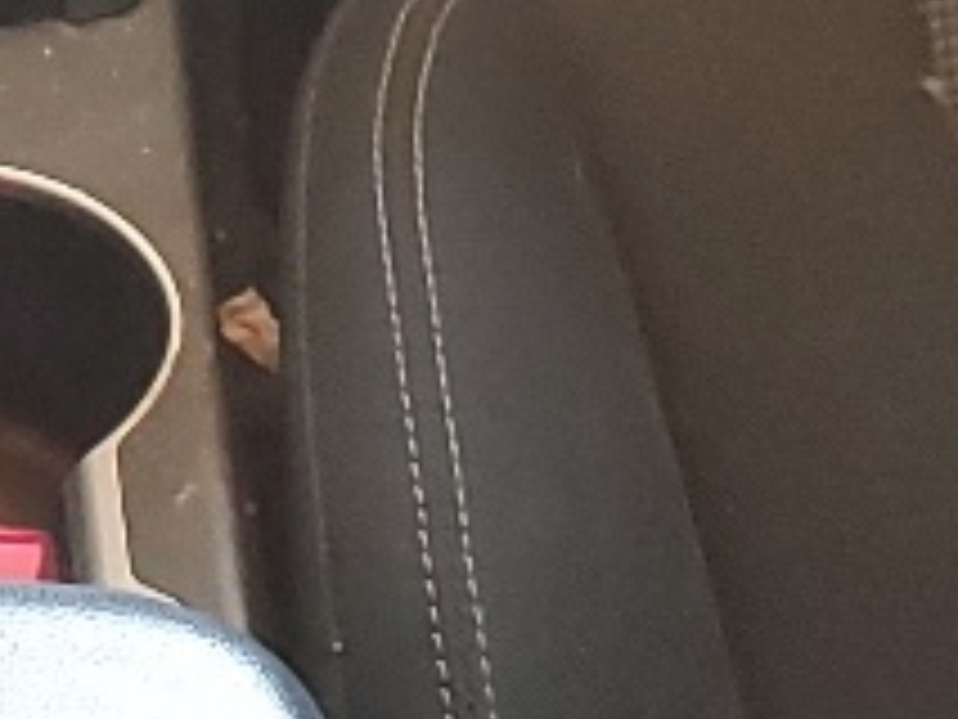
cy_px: -431
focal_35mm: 195
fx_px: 5400
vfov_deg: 7.5
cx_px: -270
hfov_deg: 9.9
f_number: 1.5
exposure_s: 1/30
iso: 314
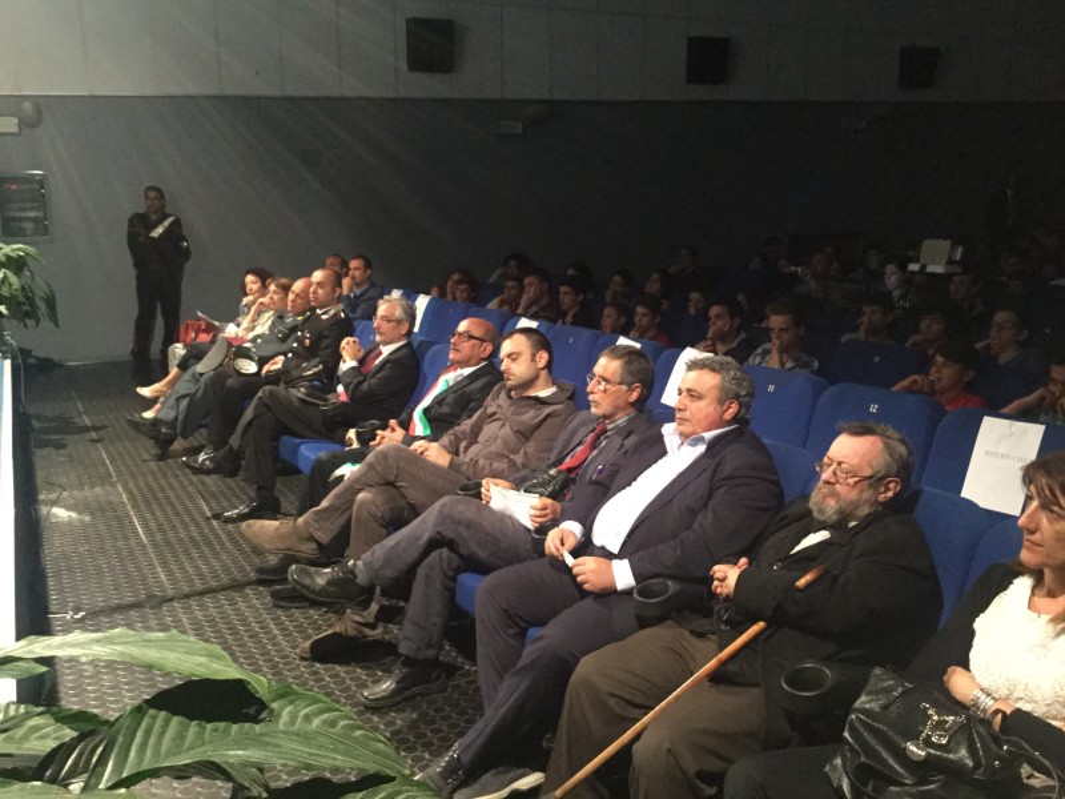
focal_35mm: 31
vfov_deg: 45.4
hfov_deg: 58.4
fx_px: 954
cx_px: 532
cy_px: 400
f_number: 2.4
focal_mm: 3.3
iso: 400
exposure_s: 1/15
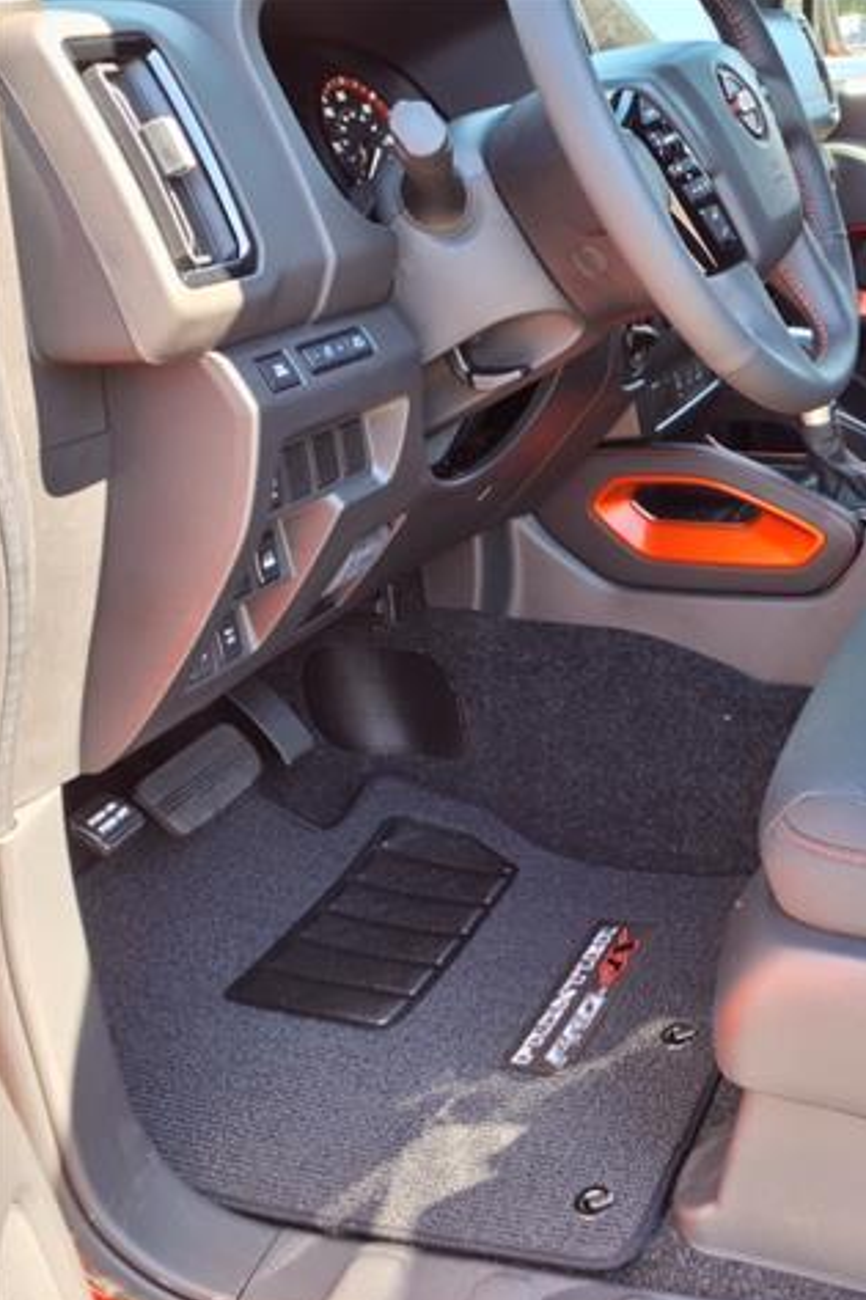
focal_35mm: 38
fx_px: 1372
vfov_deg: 50.7
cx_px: 871
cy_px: 654
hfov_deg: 32.2
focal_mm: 3.58
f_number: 1.9
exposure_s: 1/60.2
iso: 50
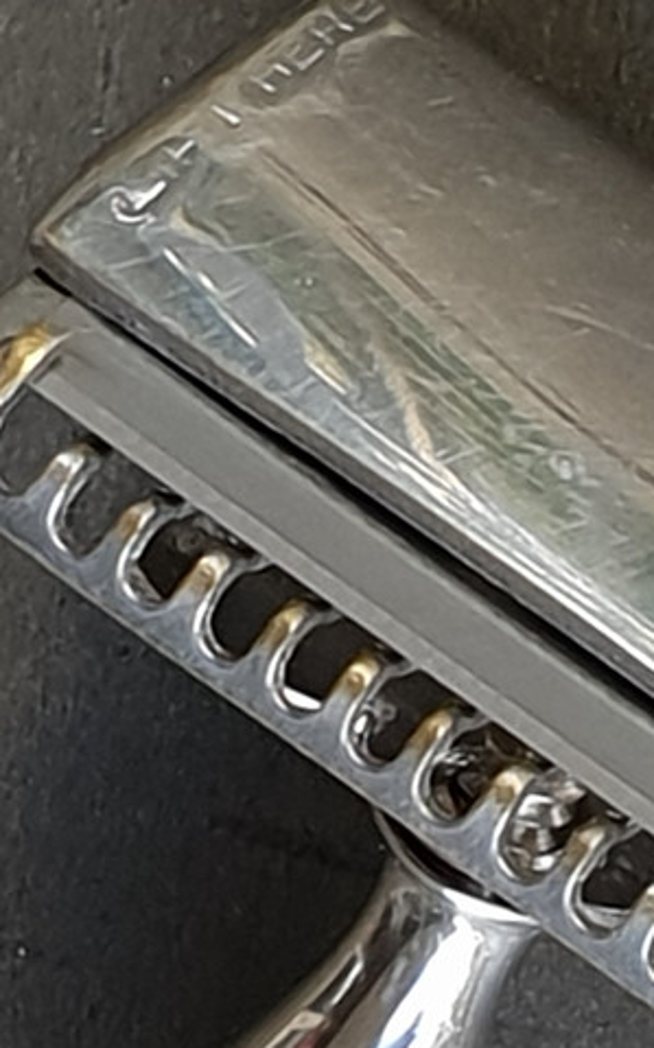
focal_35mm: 46
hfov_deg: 27.4
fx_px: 1313
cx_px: 533
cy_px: 788
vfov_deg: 42.2
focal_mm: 4.3
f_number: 2.4
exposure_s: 1/100
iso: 80
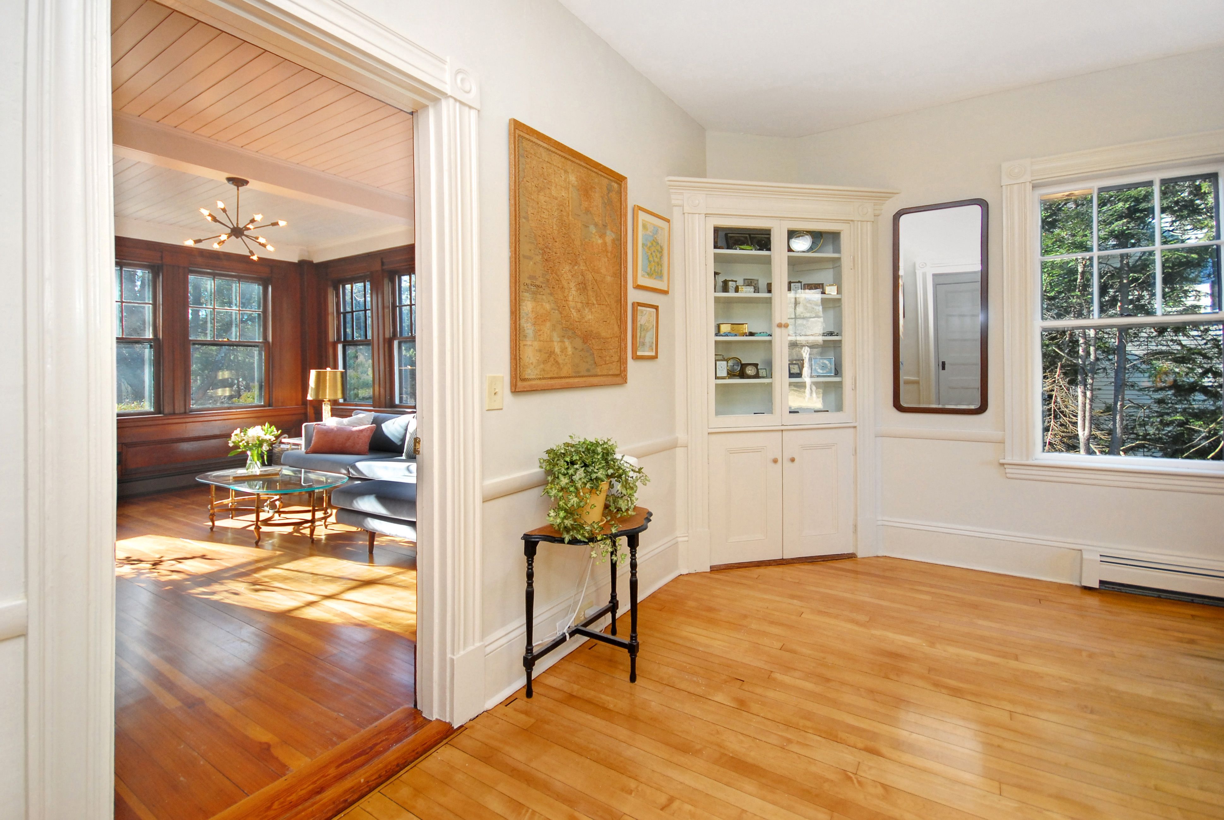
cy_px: 410
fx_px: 511
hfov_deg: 100.3
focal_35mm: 15
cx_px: 612
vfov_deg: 77.5
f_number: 5
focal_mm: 10
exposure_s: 1/60
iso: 400
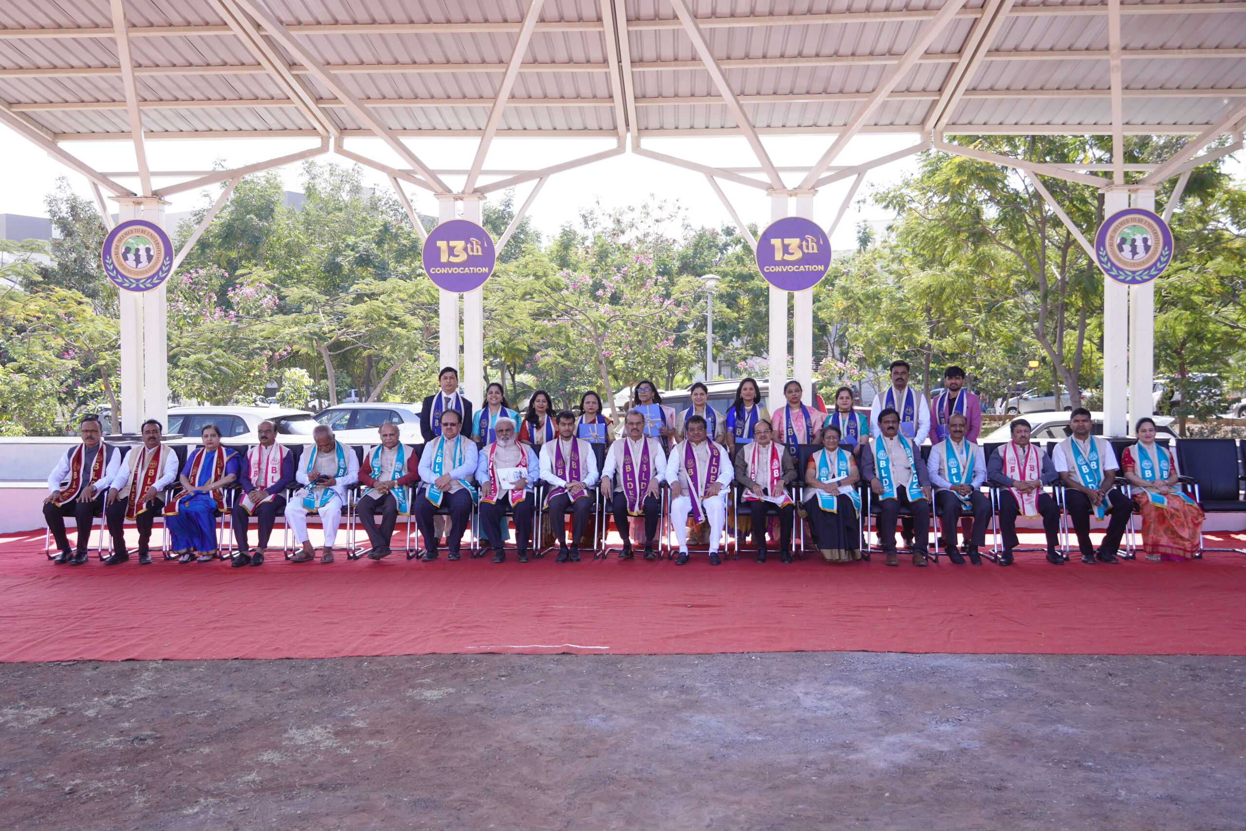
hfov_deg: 55.1
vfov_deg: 38.4
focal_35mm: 34
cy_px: 416
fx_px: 1194
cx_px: 623
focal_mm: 23
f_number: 4.5
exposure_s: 1/200
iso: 100
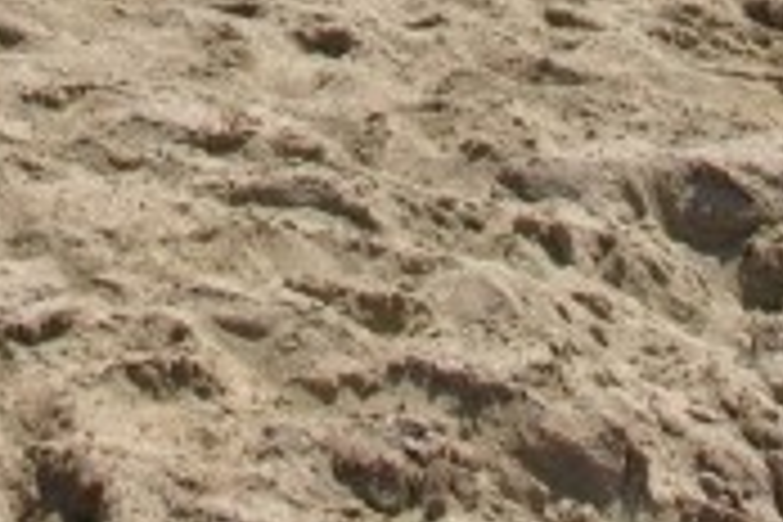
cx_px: 371
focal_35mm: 198
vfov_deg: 6.2
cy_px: -1197
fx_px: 4306
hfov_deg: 10.4
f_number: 9
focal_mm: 20
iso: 100
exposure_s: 1/320
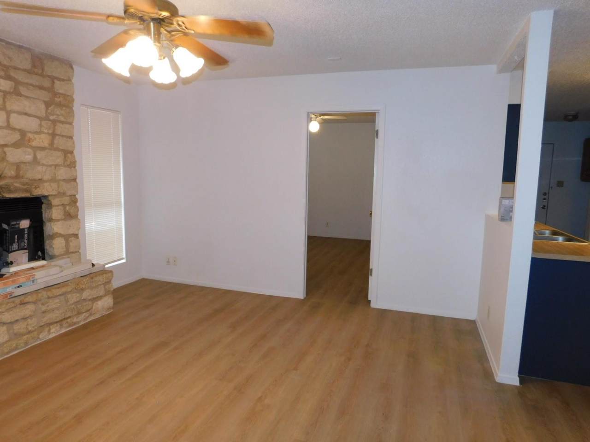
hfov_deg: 73.9
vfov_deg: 58.9
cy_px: 221
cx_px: 295
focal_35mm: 23
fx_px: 392
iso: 200
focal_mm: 4
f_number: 3
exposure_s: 1/30
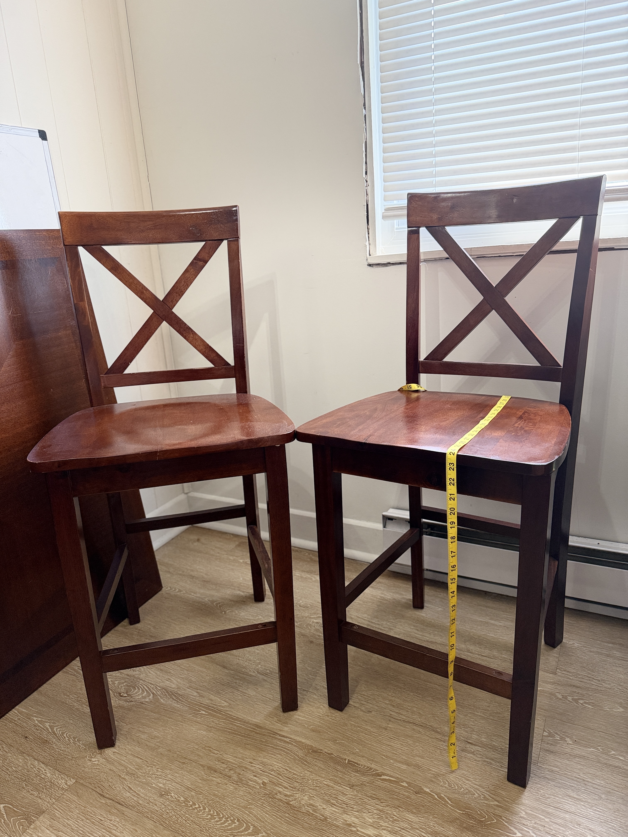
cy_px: 418
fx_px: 581
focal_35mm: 24
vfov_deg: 71.6
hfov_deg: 56.8
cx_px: 314
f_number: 1.78
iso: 400
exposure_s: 1/120
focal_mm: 6.76
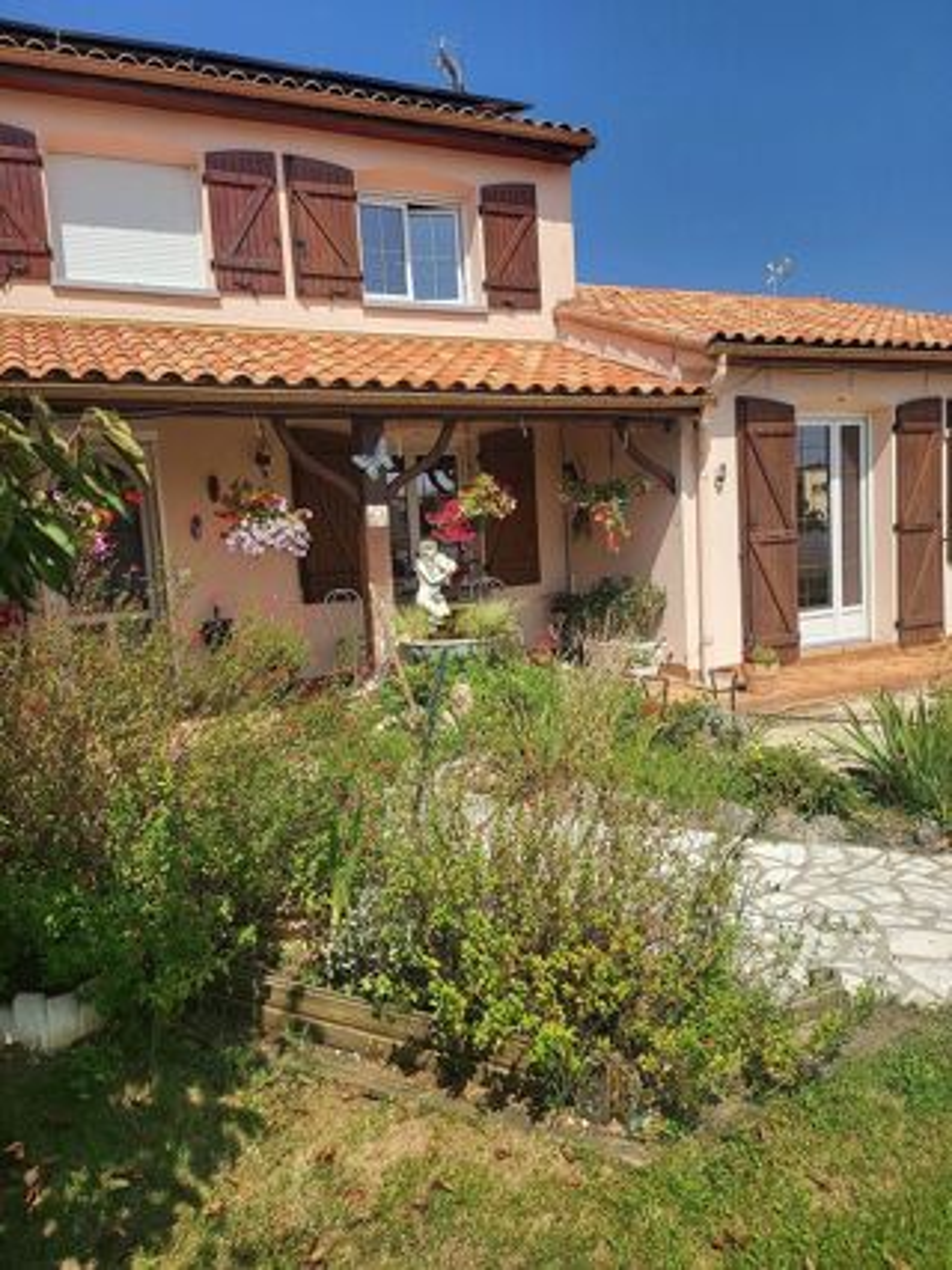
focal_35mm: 24
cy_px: 635
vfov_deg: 71.6
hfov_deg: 56.8
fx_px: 880
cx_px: 476
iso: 40
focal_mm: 5
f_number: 1.8
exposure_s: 1/2122
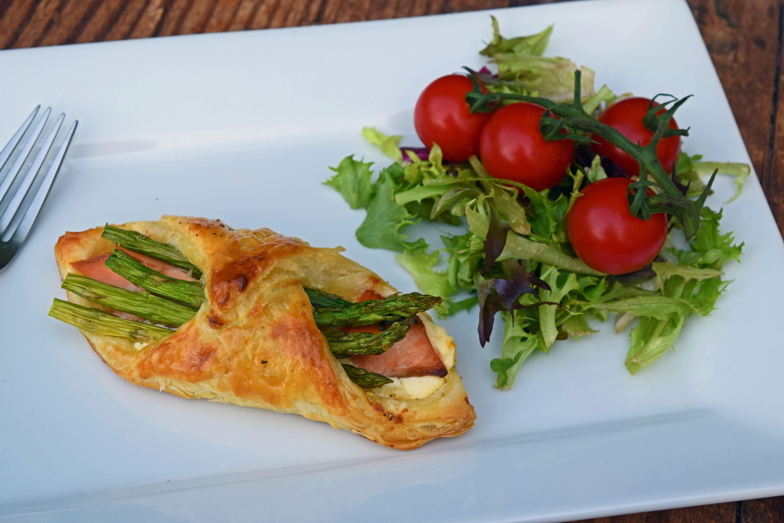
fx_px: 1699
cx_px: 392
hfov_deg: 26.0
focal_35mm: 78
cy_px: 262
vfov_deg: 17.5
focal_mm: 52
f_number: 7.1
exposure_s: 1/200
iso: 400
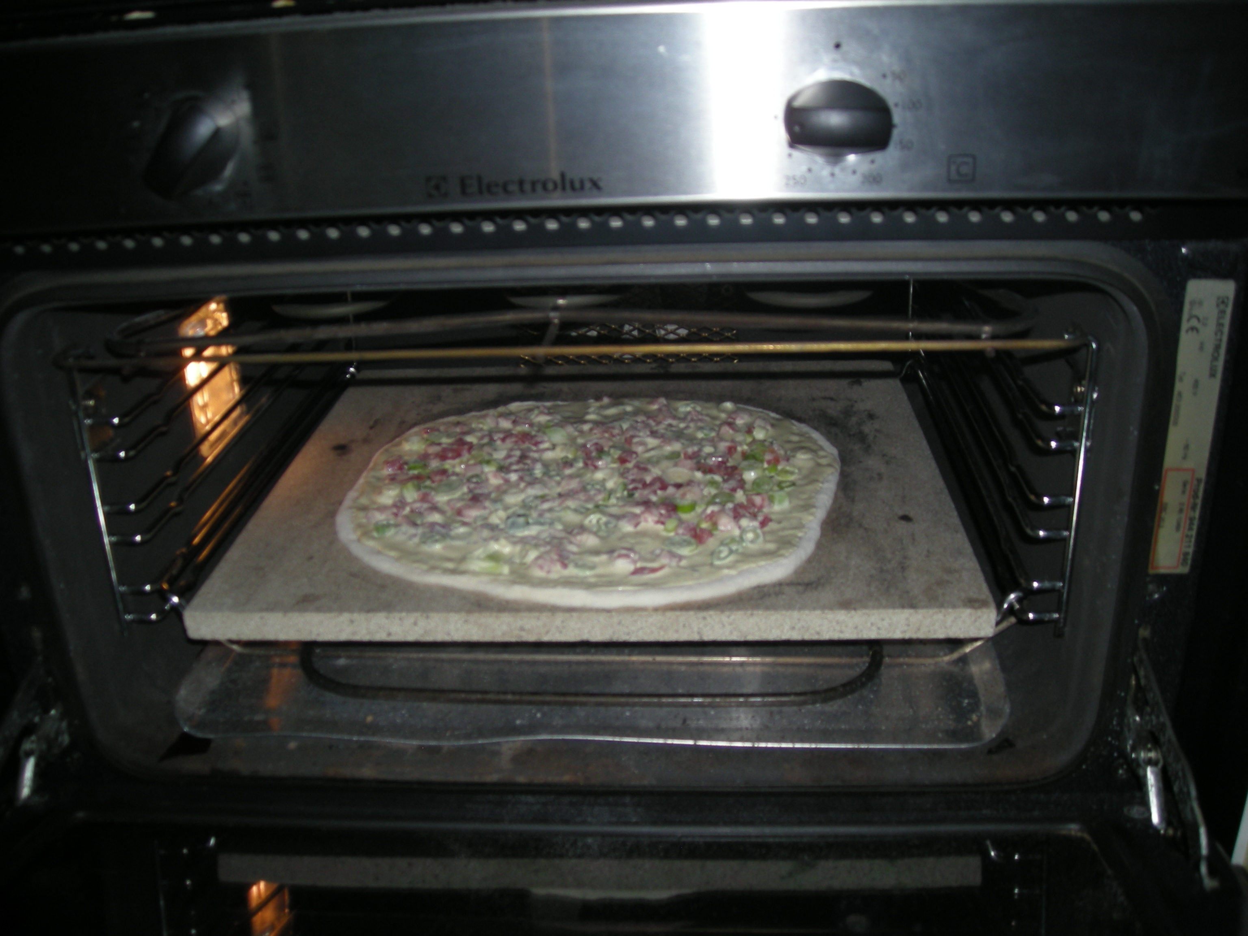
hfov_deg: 52.6
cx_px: 624
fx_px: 1262
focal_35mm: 35
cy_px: 468
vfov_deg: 40.7
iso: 50
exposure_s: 1/60
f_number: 5.7
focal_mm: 5.7
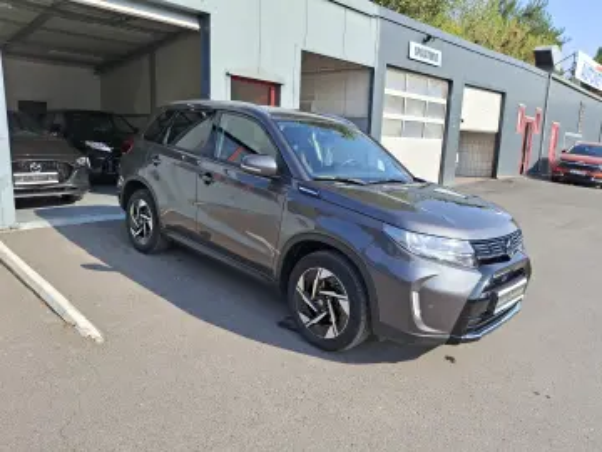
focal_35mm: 25
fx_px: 435
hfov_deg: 69.4
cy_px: 226
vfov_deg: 54.9
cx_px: 301
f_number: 1.8
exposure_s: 1/1198
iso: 32
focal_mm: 4.69
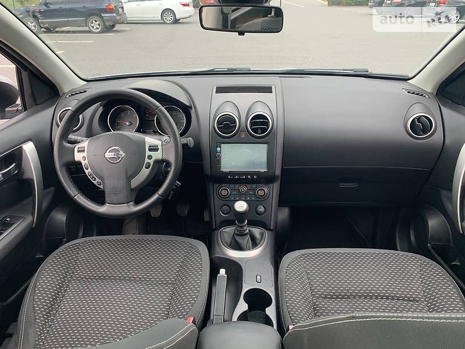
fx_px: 349
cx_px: 232
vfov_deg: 53.1
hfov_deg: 67.3
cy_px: 174
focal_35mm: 26
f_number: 1.8
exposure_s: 1/121
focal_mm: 4.2
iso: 32
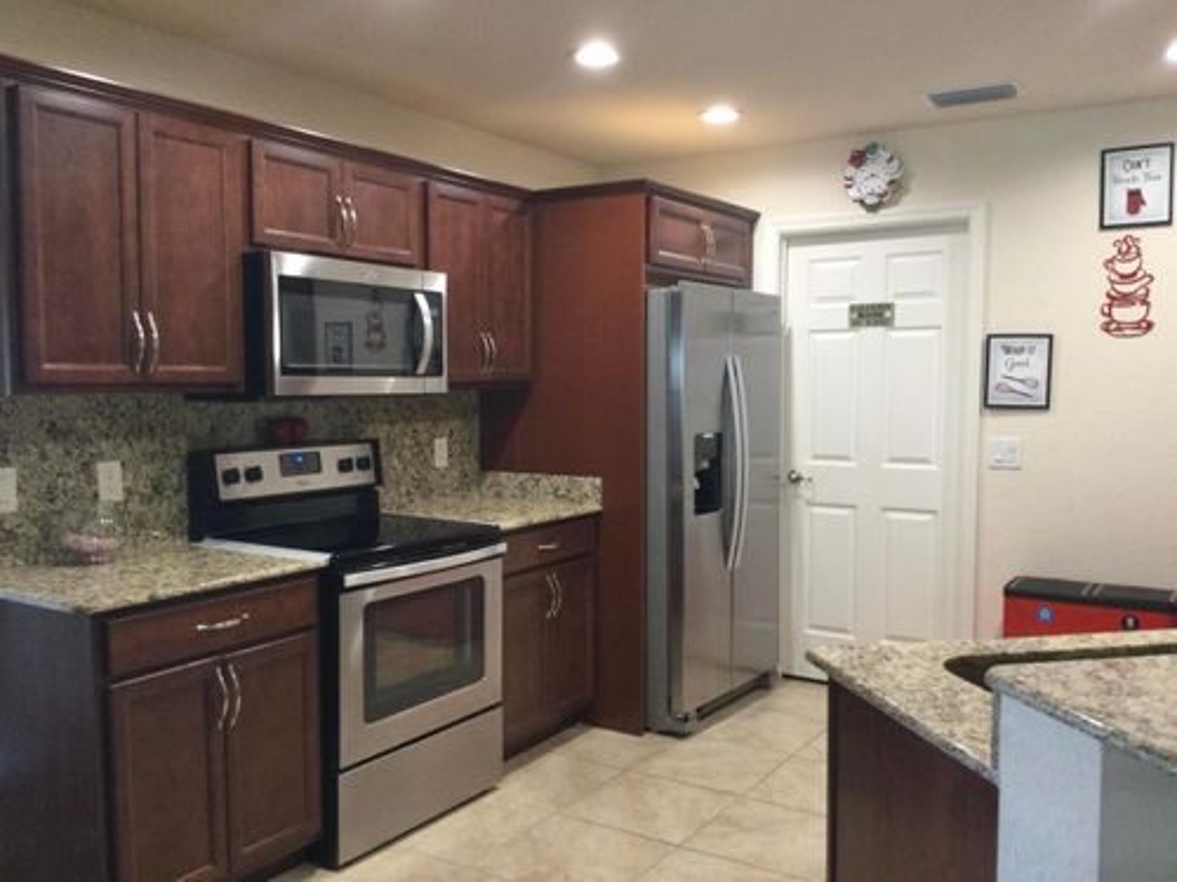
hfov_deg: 58.4
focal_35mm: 31
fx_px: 1054
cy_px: 441
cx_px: 588
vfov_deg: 45.4
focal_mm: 3.3
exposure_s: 1/30
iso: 100
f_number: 2.4
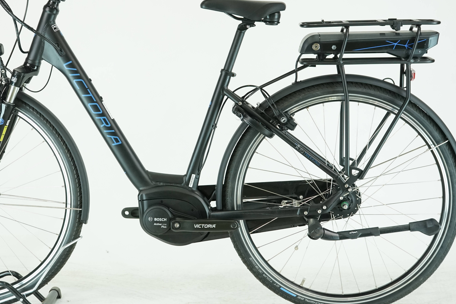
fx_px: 963
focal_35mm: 76
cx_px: 163
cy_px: 110
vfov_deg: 17.9
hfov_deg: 26.5
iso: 1600
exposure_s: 1/200
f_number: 5.6
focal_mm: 52
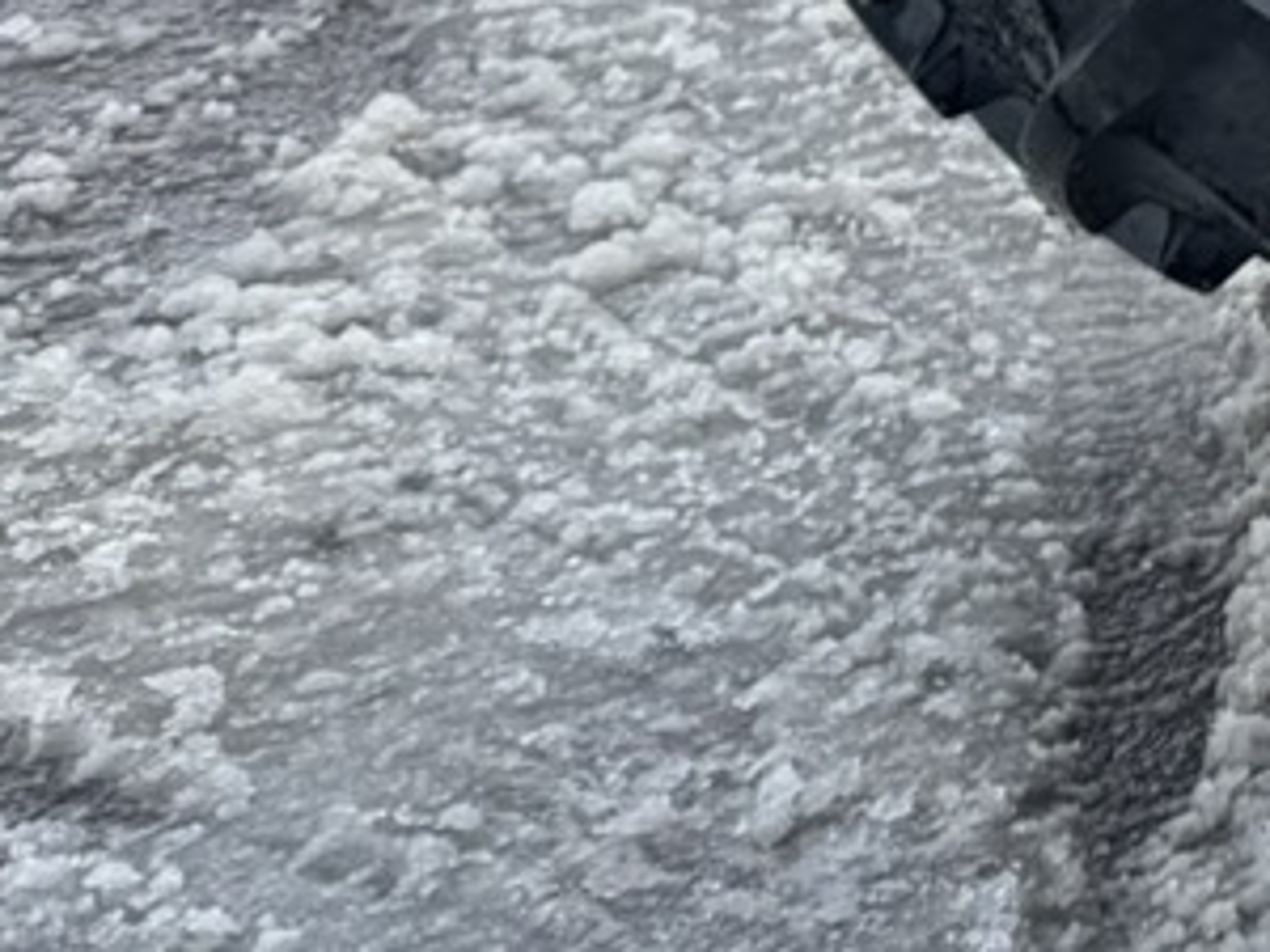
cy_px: -1274
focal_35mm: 164
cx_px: 3670
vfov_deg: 8.4
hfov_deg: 9.6
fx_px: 6017
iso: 80
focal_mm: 6.76
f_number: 1.78
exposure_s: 1/1767
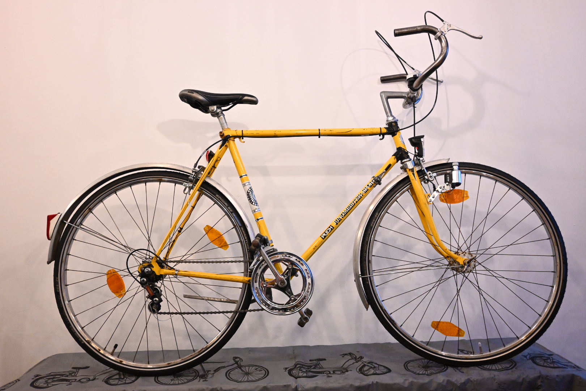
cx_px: 293
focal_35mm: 29
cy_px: 196
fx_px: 476
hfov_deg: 63.2
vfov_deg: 44.6
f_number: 3.8
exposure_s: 1/125
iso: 3200
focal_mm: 19.5
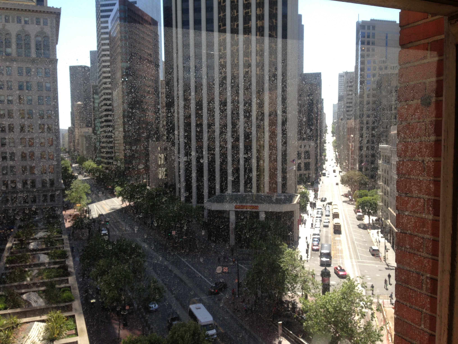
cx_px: 229
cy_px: 172
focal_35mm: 33
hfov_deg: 55.4
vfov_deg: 42.9
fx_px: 437
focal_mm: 4.13
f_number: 2.4
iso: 50
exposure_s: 1/704
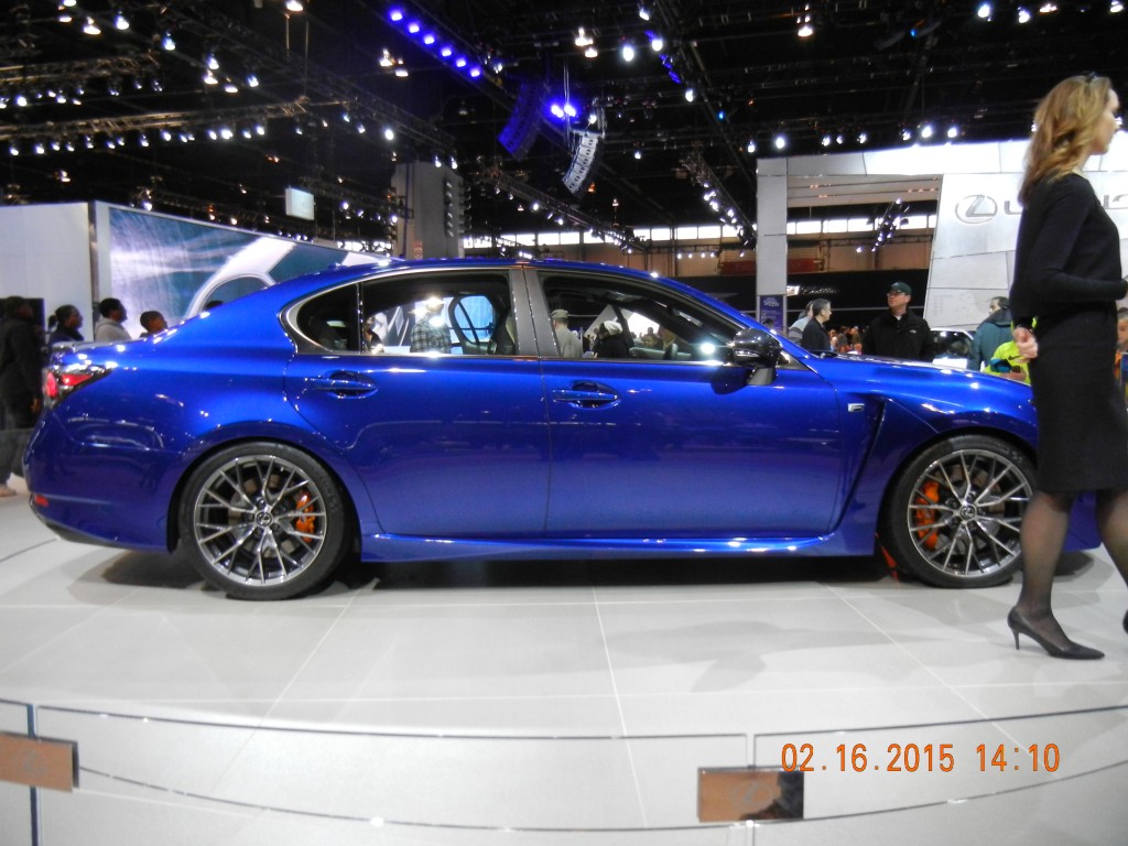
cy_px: 423
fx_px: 978
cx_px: 564
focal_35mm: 30
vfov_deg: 46.8
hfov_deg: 60.0
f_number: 3.5
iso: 640
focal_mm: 5.4
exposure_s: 1/105
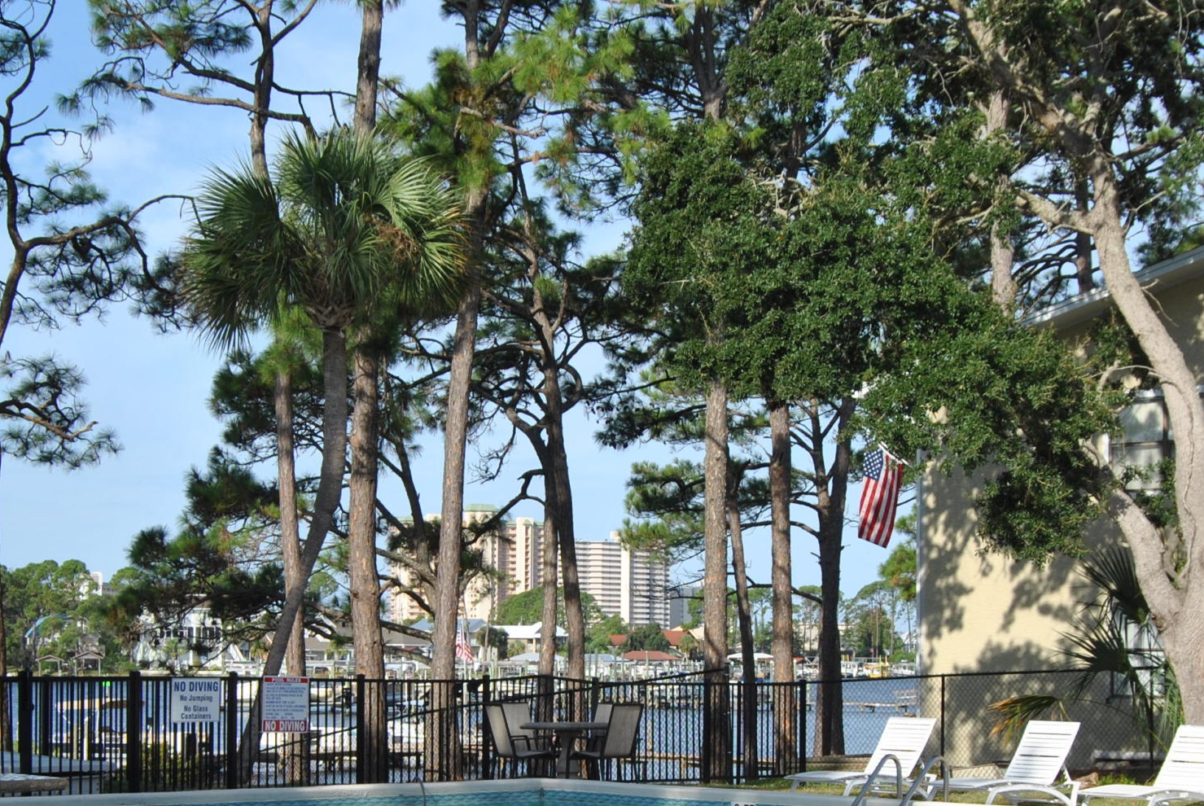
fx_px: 2444
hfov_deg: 27.7
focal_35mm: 73
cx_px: 567
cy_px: 637
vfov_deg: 18.6
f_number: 8
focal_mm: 24
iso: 100
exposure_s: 1/250
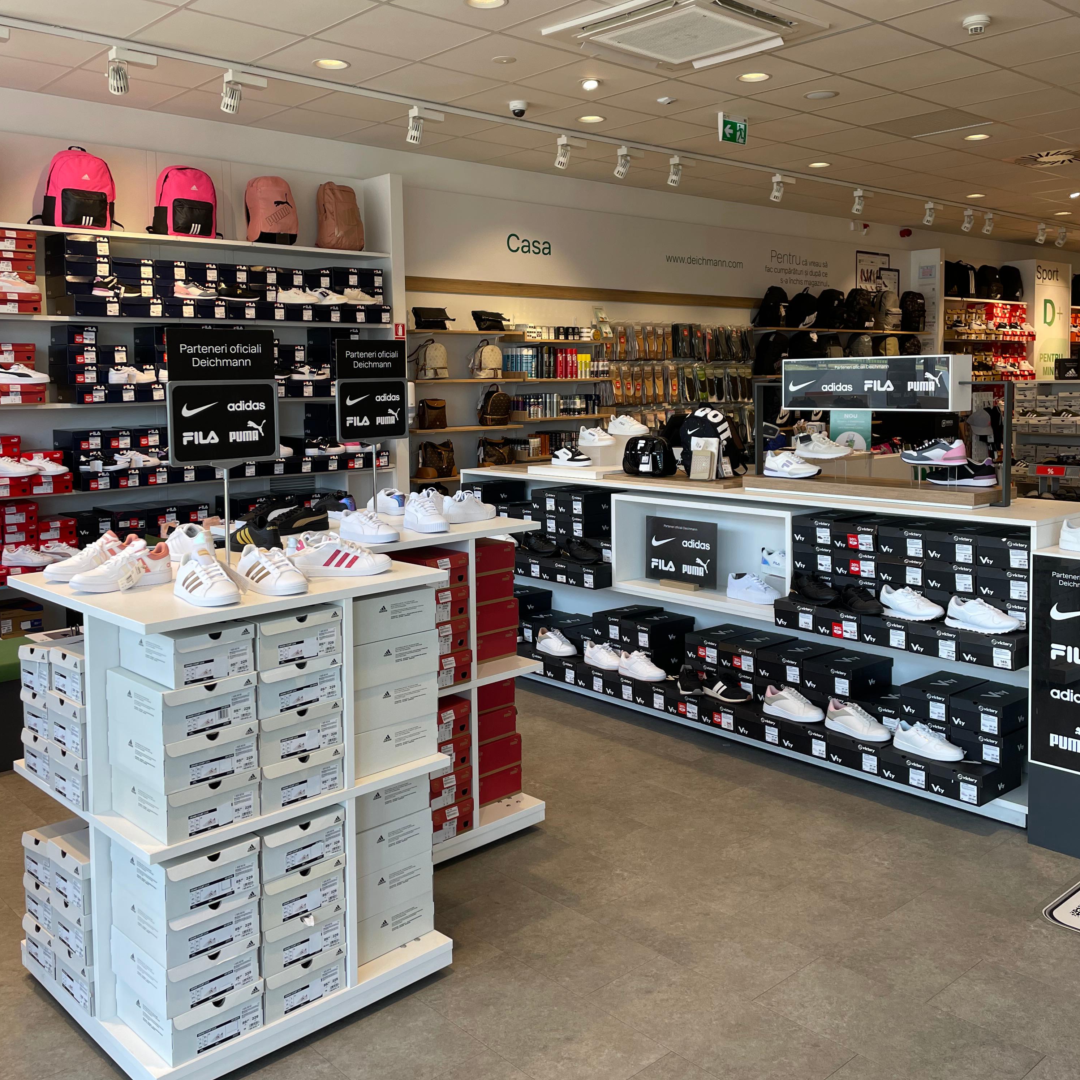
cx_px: 538
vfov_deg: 52.3
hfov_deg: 52.5
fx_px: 1094
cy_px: 444
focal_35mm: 31
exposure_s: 1/147
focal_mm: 4.2
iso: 32
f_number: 1.6
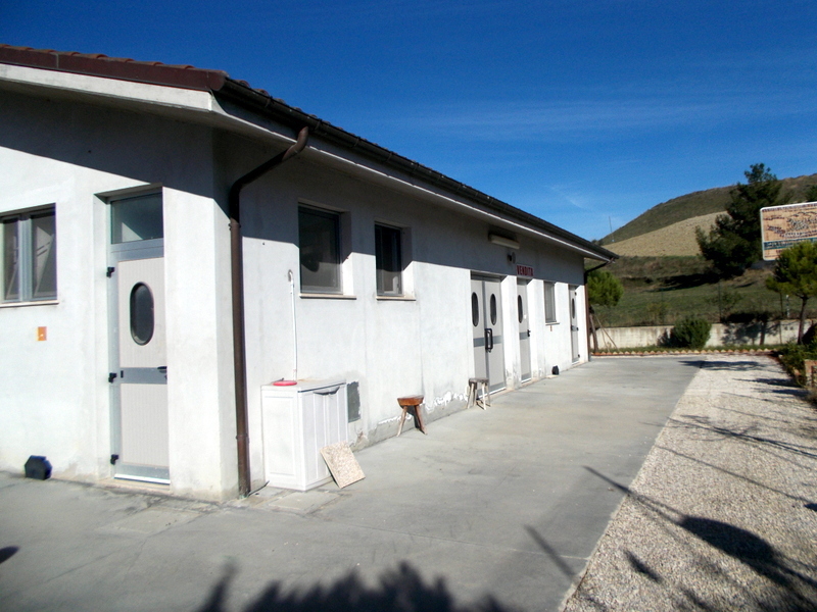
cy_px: 306
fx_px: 614
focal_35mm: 26
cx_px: 408
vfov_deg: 53.1
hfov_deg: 67.3
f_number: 8
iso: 80
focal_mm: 4.6
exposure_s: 1/500
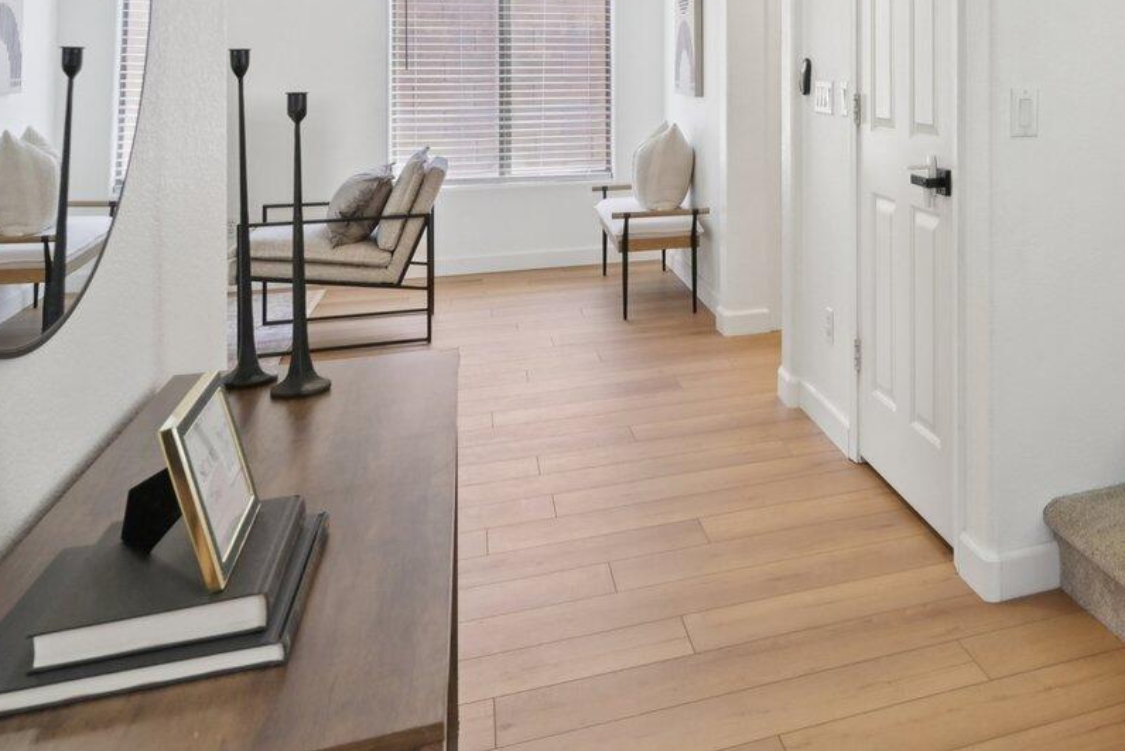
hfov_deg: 48.0
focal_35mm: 36
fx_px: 1125
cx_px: 999
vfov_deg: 35.0
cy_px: 88
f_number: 8
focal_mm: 14
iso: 500
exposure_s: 1/60
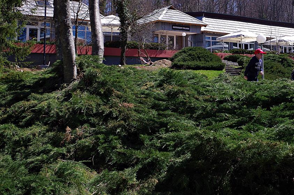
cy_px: 39
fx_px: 407
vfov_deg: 26.4
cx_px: 215
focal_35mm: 50
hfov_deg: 38.8
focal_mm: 21.25
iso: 100
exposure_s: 1/500
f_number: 4.5
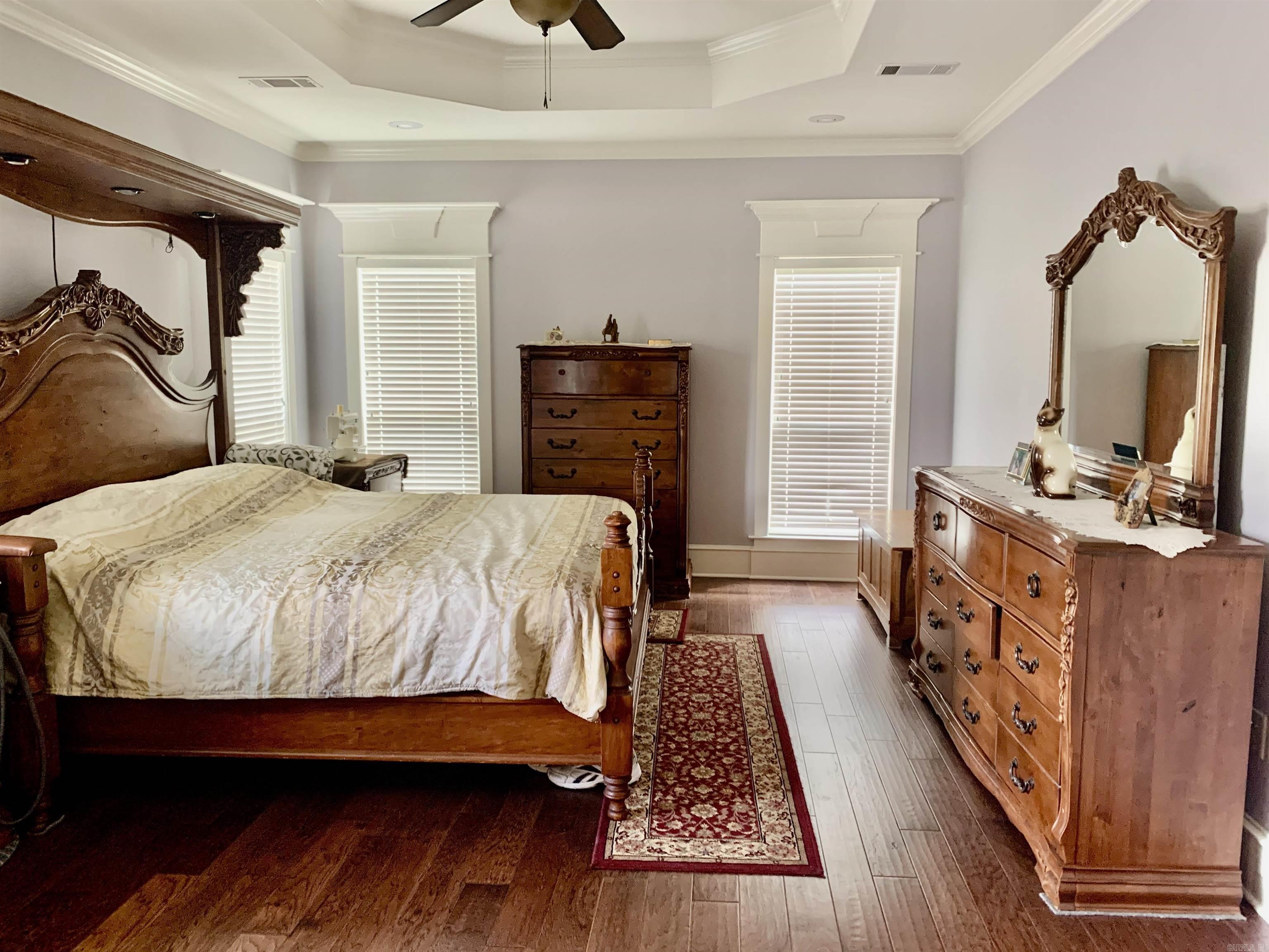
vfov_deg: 53.1
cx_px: 634
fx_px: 953
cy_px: 476
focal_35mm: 26
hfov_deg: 67.3
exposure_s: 1/60
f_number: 1.8
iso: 200
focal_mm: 4.25
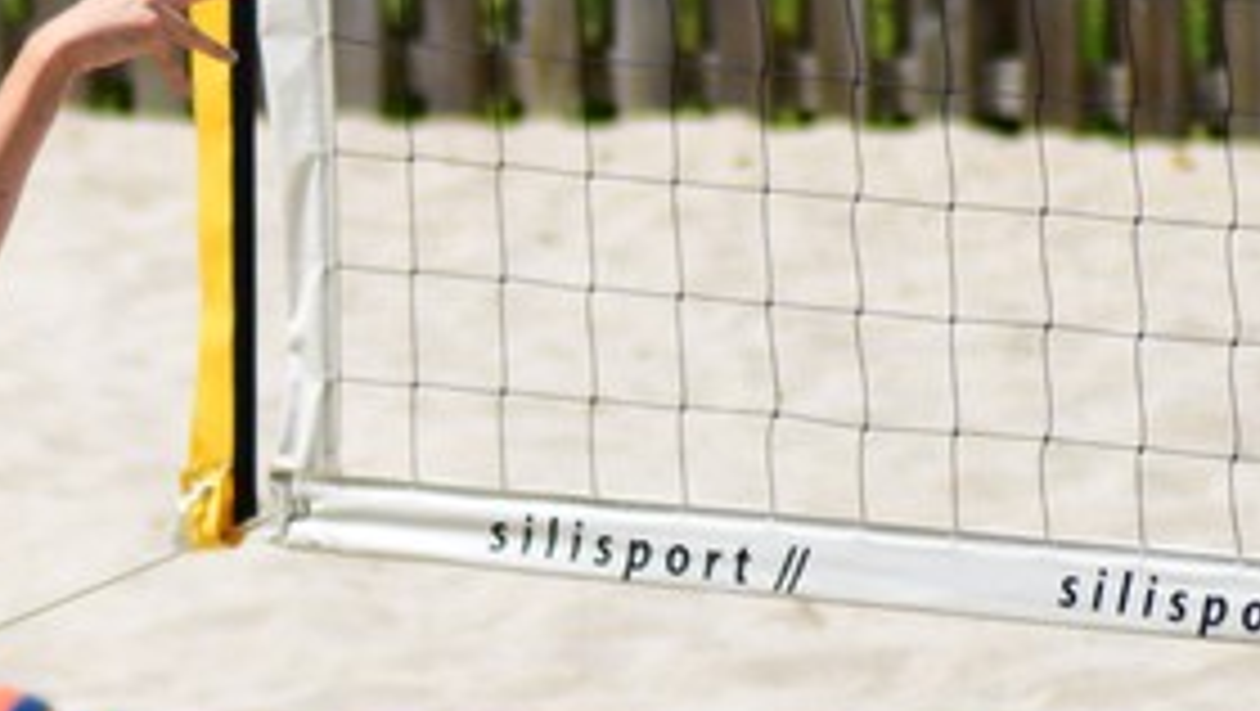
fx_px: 29755
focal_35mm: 890
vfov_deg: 1.4
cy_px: 947
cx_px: -306
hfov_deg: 2.4
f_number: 4.5
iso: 200
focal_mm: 155
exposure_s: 1/1250
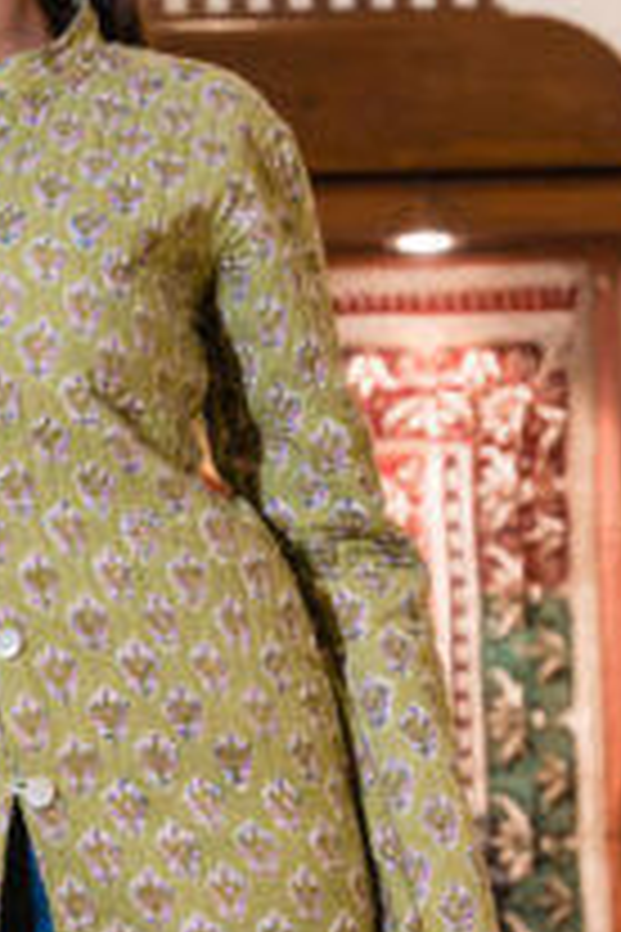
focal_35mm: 305
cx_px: 202
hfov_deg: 4.5
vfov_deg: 6.8
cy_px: 536
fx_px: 7891
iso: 1000
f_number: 2.8
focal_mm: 70
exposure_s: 1/160
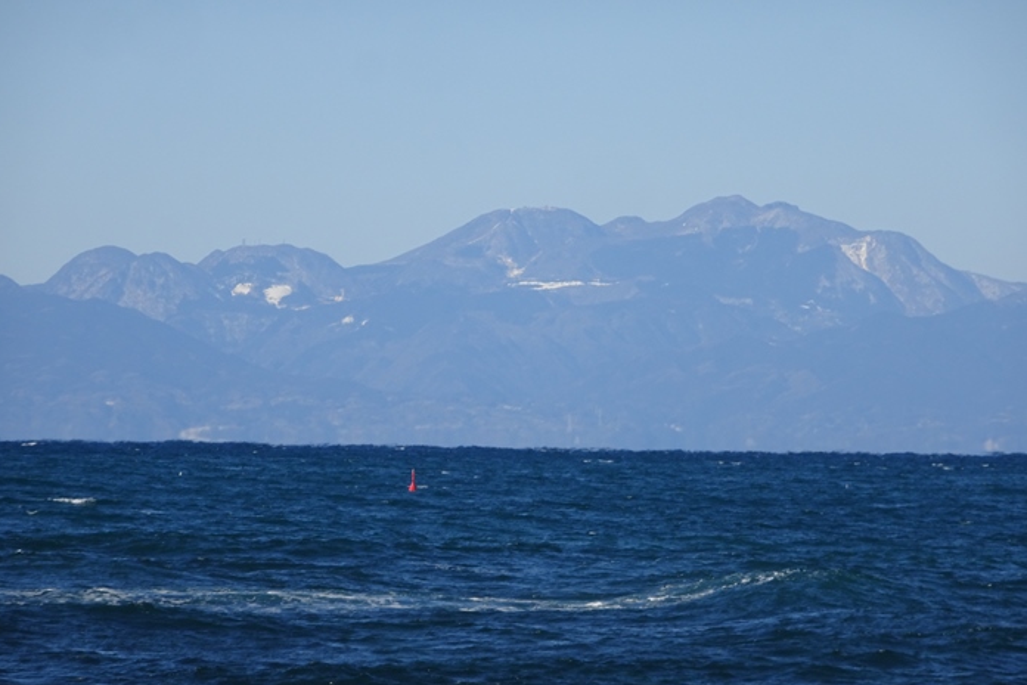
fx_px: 9185
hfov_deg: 6.4
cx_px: 512
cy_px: 364
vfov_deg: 4.3
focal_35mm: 322
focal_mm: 52.59
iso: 80
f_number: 6.3
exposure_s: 1/400
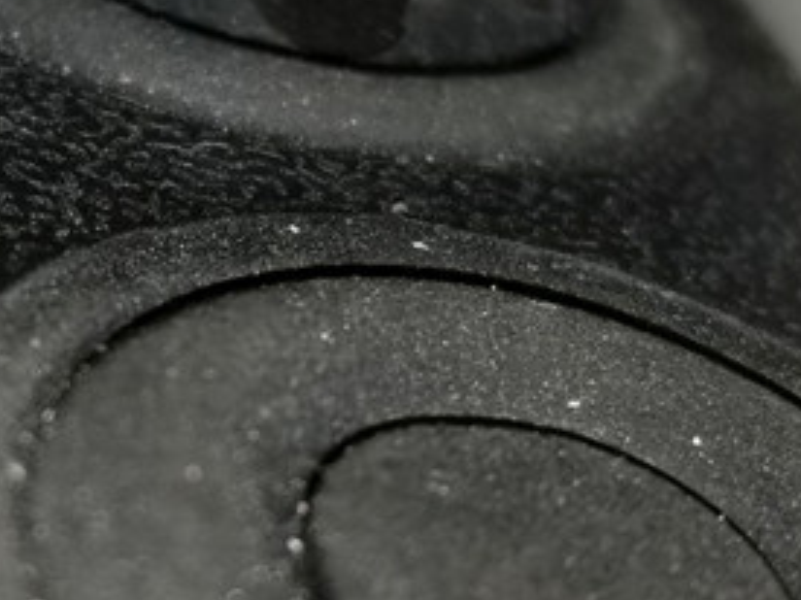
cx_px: 135
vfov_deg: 14.6
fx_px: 2336
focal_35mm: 101
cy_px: 186
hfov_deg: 19.2
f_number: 1.7
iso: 50
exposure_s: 1/495
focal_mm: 4.25
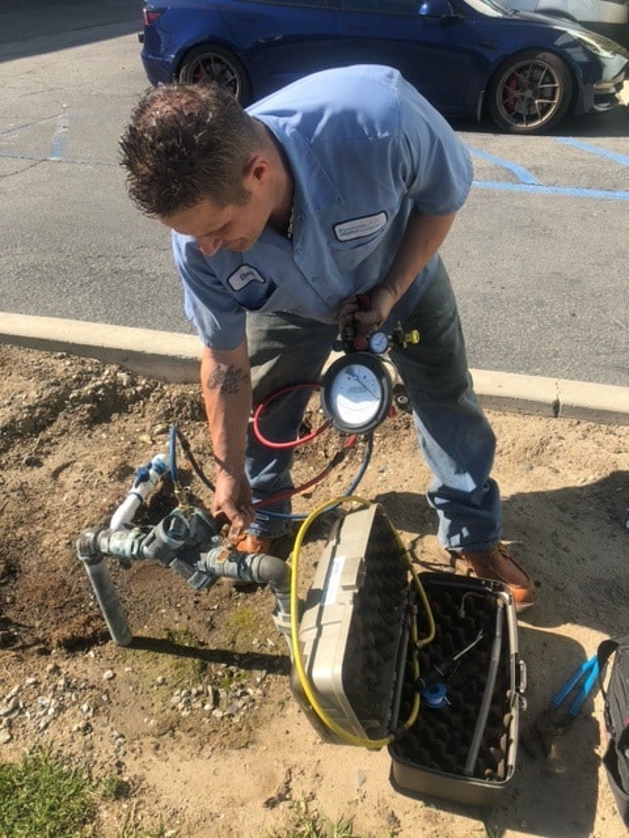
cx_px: 314
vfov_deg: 63.4
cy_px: 419
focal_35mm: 28
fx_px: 678
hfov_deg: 49.7
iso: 20
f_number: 1.8
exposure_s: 1/1230
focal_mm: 3.99
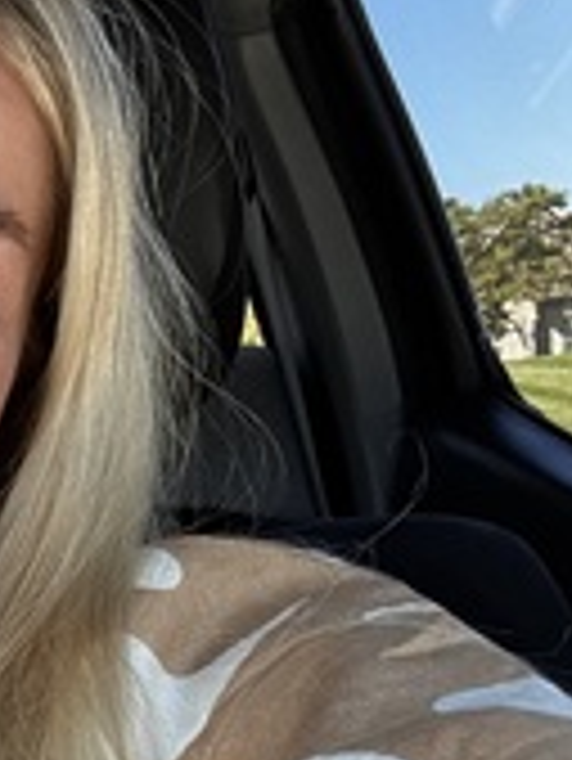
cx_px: -259
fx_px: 1496
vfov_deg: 27.8
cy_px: 634
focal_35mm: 68
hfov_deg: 19.2
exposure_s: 1/121
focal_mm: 2.69
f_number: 1.9
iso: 50
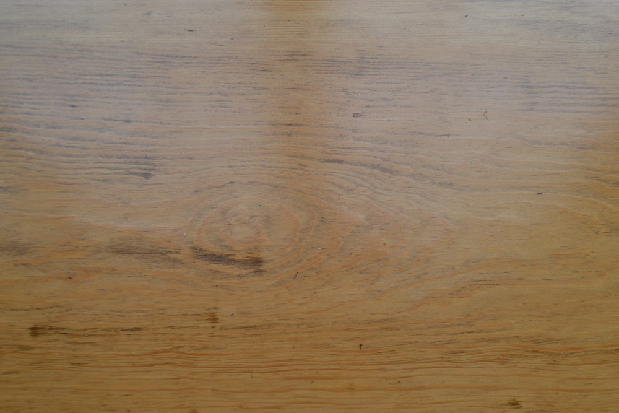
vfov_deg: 36.9
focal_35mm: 36
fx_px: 619
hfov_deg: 53.1
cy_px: 206
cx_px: 310
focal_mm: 24
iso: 180
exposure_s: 1/125
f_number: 5.6
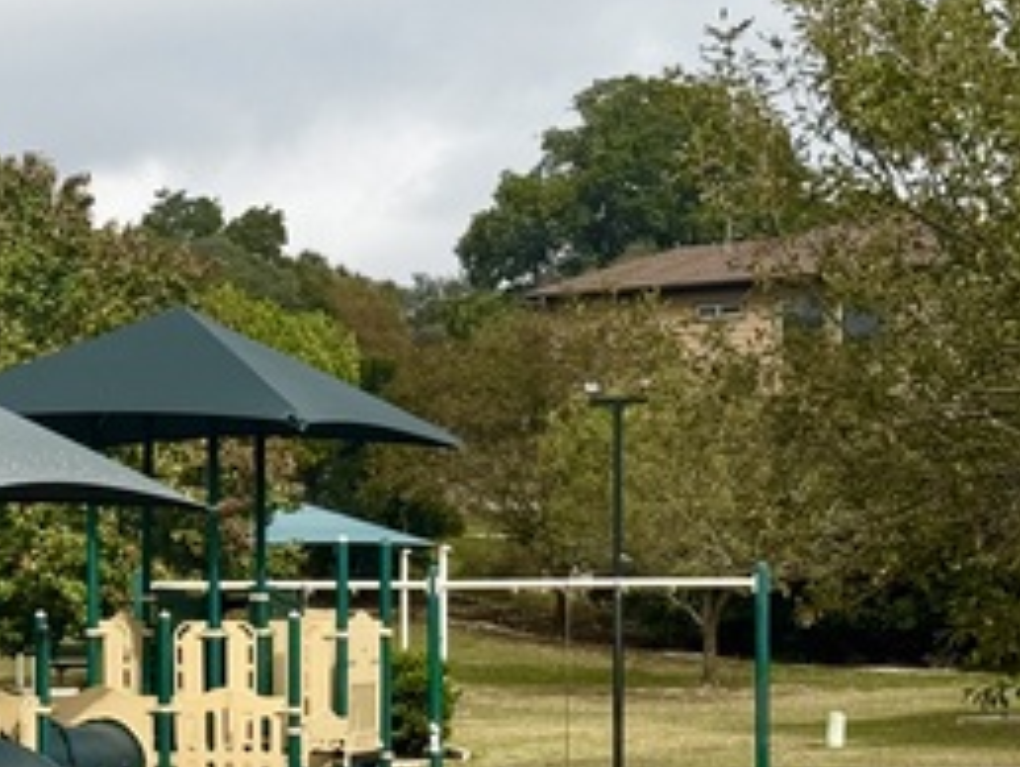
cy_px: 609
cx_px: -158
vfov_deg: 12.4
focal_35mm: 119
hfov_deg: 16.0
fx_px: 3510
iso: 64
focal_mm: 6.76
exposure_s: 1/4310
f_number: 1.78
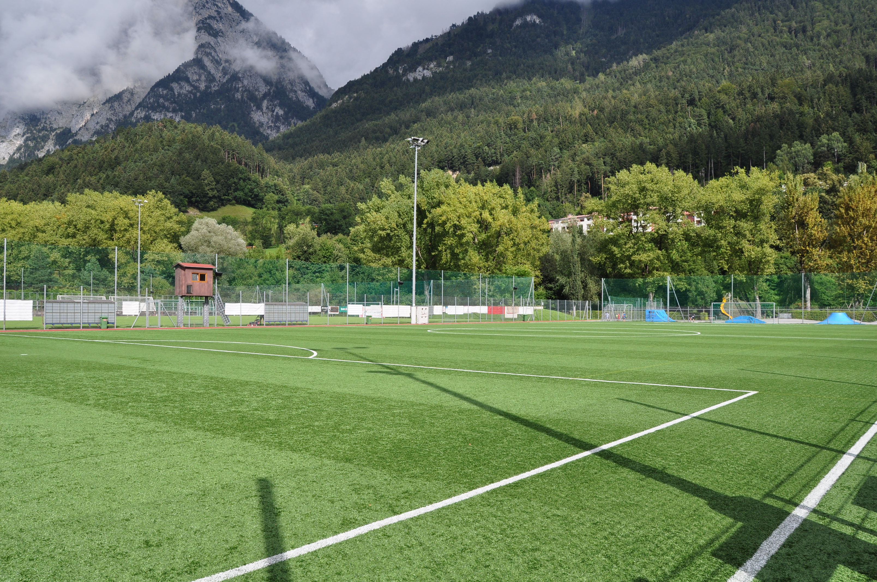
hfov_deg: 67.4
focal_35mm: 27
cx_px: 438
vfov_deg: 47.8
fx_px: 657
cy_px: 291
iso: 200
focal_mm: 18
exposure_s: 1/250
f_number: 10
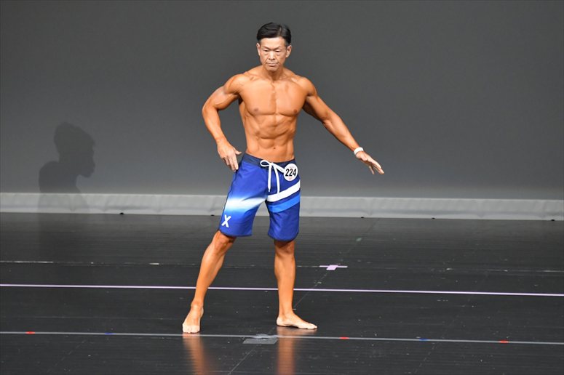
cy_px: 188
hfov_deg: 6.0
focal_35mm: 345
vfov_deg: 4.0
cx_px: 282
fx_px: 5402
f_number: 5.6
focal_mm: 230
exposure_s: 1/400
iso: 5000
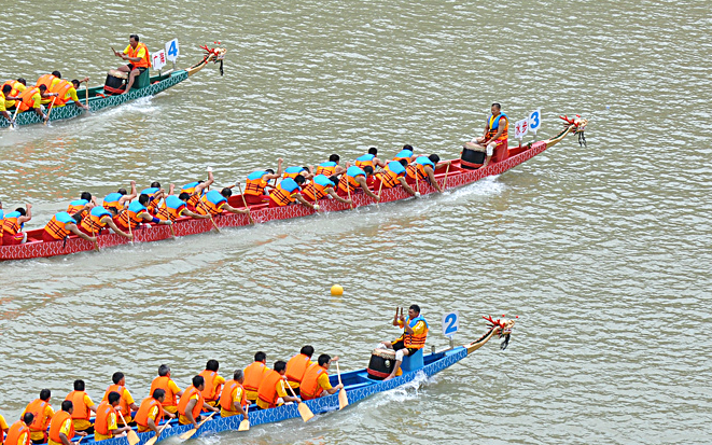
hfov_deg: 7.9
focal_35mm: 265
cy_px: 208
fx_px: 5142
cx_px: 247
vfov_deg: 5.0
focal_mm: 112
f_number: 6.3
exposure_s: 1/200
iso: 320
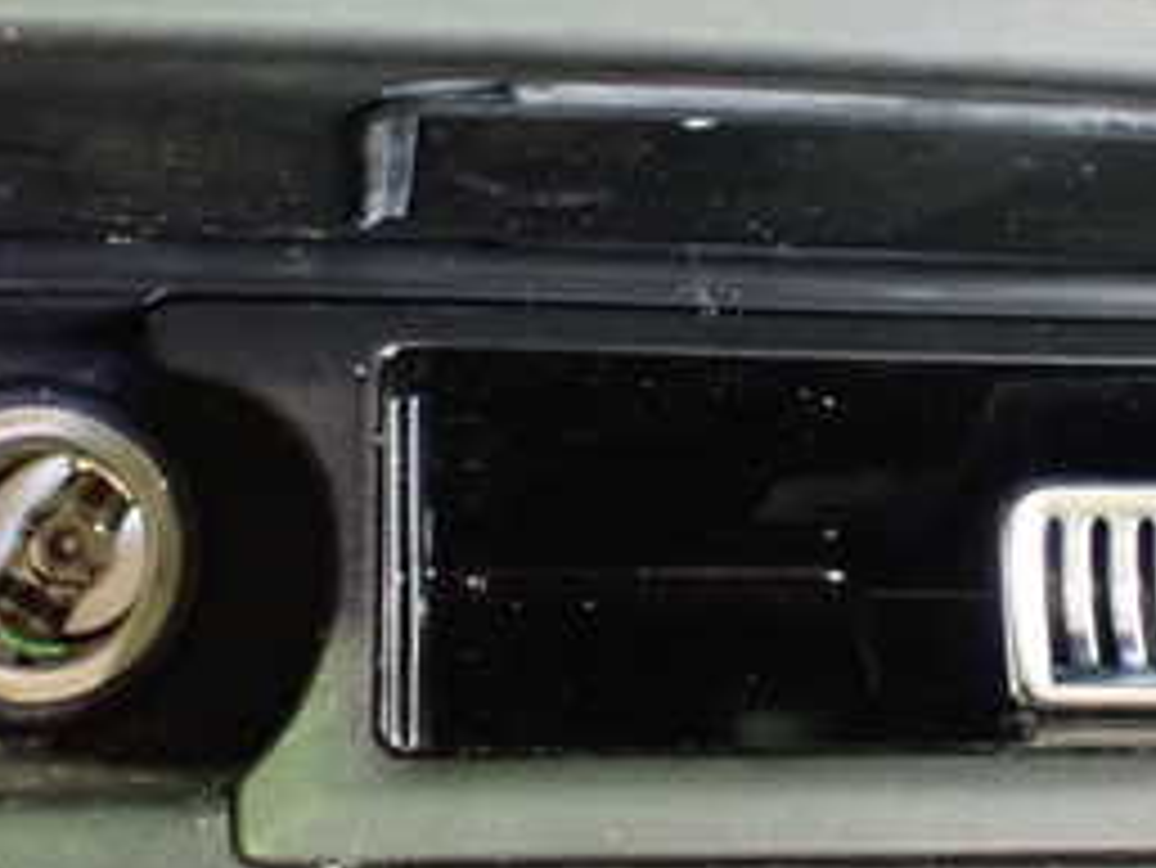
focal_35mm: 70
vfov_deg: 21.0
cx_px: 652
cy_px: 355
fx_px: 2339
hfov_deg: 27.7
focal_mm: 5.4
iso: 1250
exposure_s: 1/30
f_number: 2.3
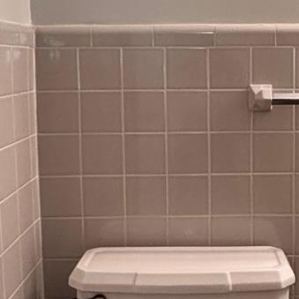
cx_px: 226
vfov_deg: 30.4
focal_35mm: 56
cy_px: 107
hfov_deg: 30.0
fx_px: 547
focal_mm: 2.22
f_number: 2.2
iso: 800
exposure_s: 1/60
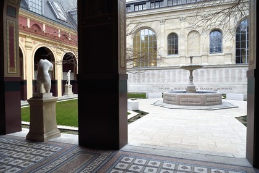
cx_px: 130
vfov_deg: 49.6
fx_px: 187
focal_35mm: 26
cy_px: 86
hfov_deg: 69.4
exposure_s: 1/100
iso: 400
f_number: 6.3
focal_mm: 26
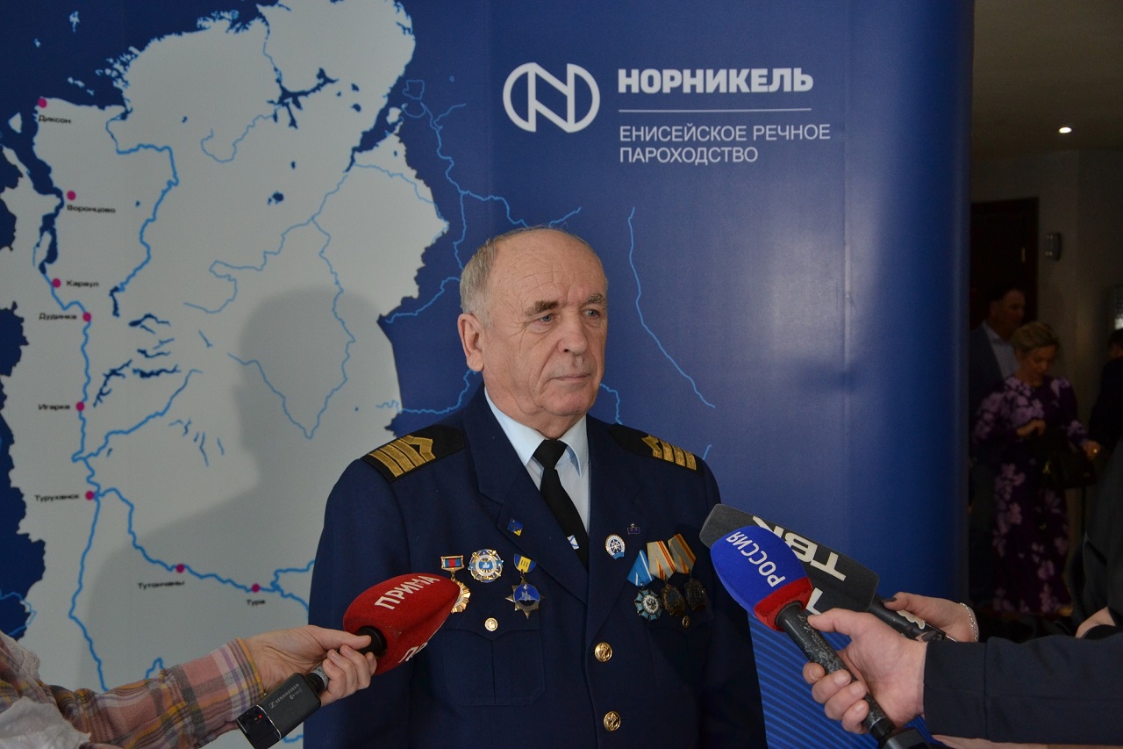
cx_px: 562
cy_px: 374
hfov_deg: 31.9
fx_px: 1965
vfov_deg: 21.6
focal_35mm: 63
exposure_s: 1/80
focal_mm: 42
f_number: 4.8
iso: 800
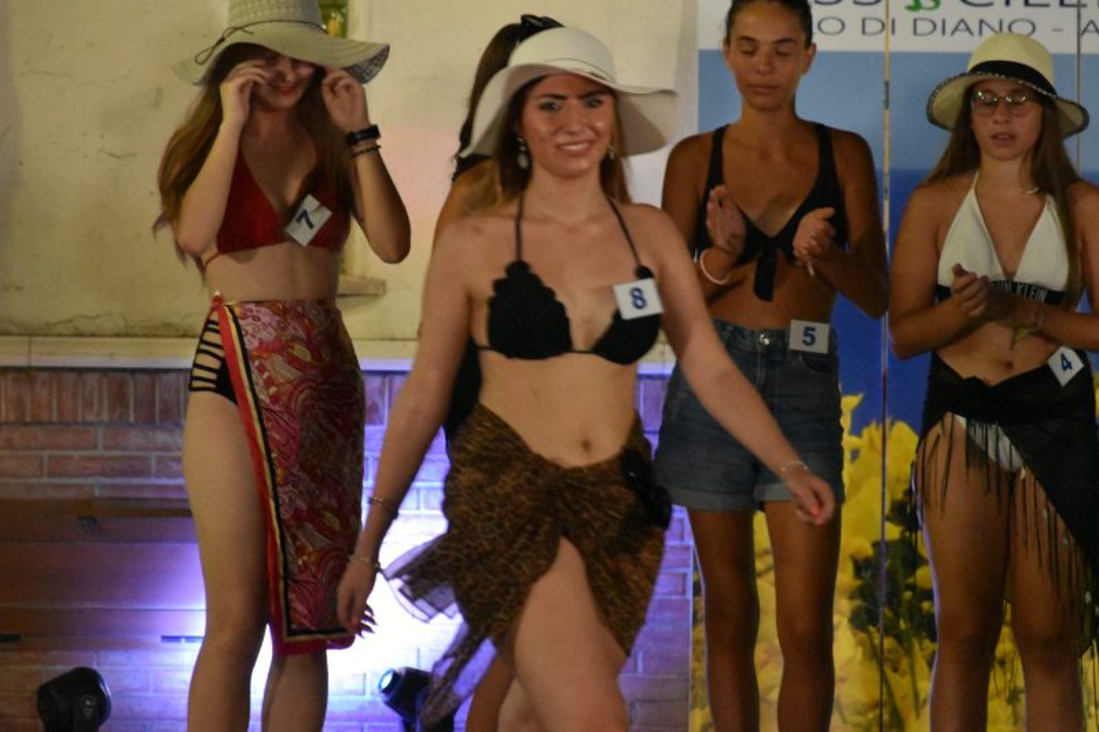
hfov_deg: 6.9
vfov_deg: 4.6
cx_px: 550
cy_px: 366
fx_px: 9156
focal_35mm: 300
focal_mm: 200
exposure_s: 1/125
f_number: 5.6
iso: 9000
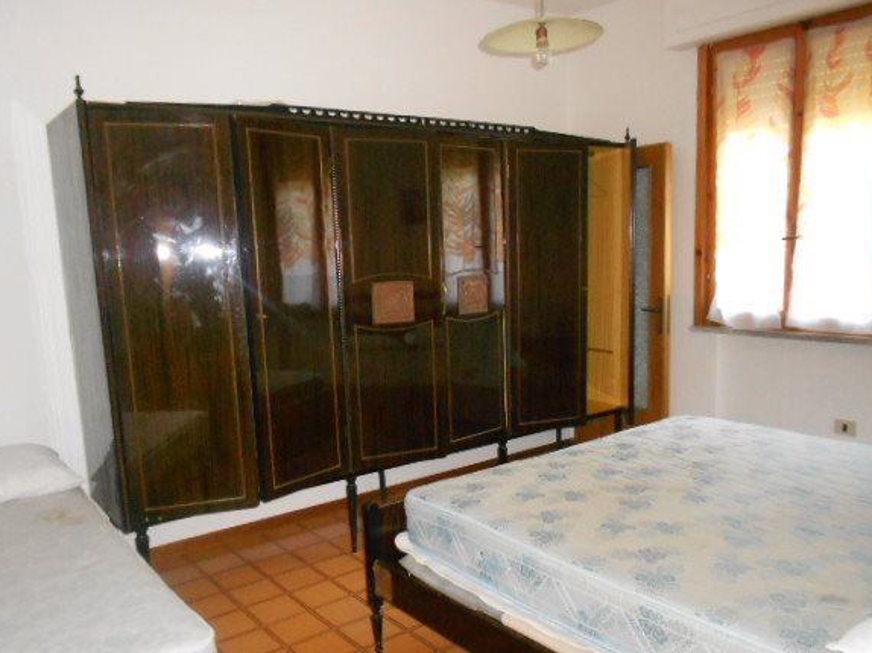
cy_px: 361
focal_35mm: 29
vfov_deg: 48.1
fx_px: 730
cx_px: 451
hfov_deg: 61.7
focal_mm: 4.6
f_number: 3.2
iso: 640
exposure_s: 1/25
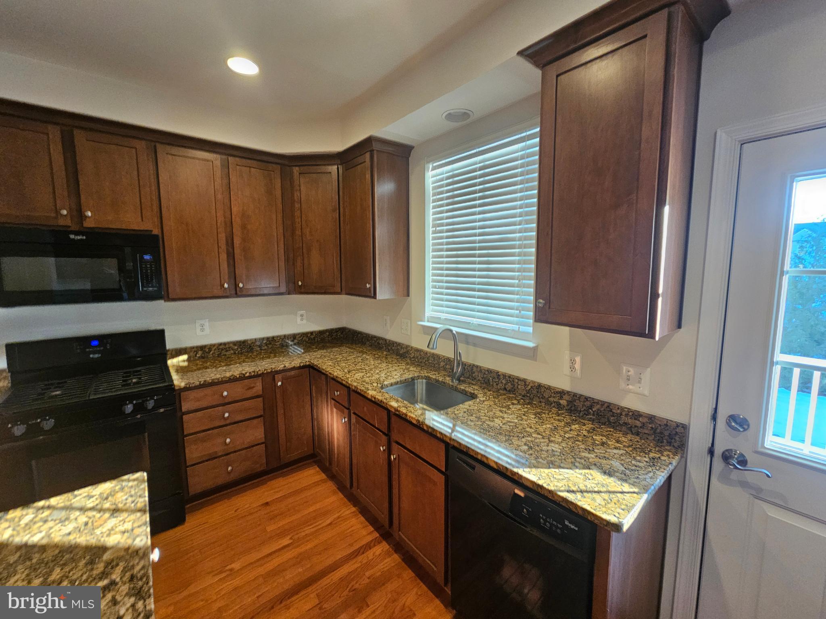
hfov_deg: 106.2
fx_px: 310
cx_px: 413
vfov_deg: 89.9
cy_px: 310
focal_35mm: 13
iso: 160
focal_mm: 2.2
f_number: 2.2
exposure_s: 1/60
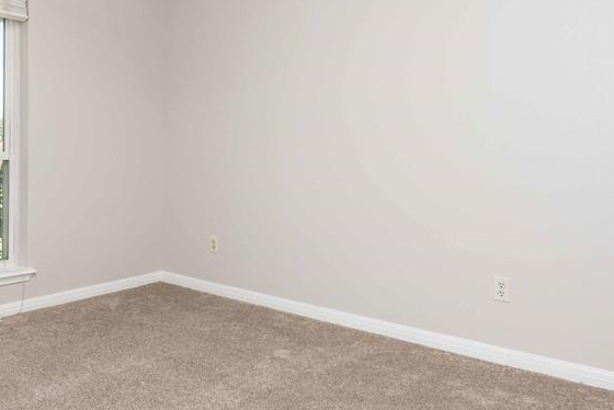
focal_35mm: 31
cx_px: 203
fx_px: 529
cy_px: 183
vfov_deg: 42.3
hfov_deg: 58.9
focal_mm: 16
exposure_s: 1/200
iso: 640
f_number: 7.1
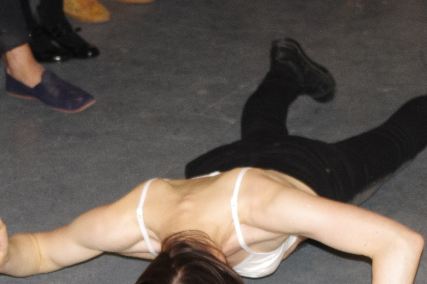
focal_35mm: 149
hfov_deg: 13.8
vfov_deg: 9.1
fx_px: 1765
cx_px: 180
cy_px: 261
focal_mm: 42.5
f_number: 4.5
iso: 800
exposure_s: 1/30
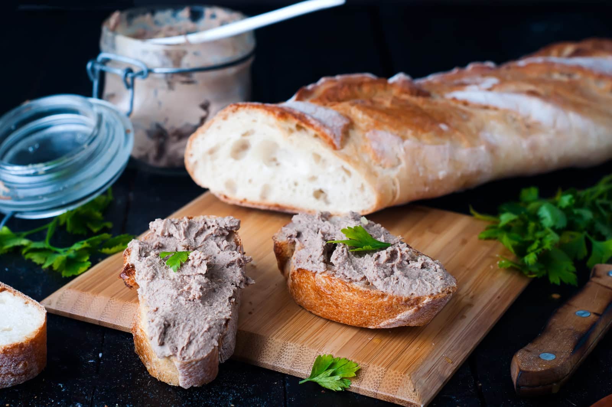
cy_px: 204
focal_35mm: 75
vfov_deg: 18.1
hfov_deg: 27.0
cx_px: 306
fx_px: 1274
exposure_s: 1/125
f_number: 6.7
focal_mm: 50
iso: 100
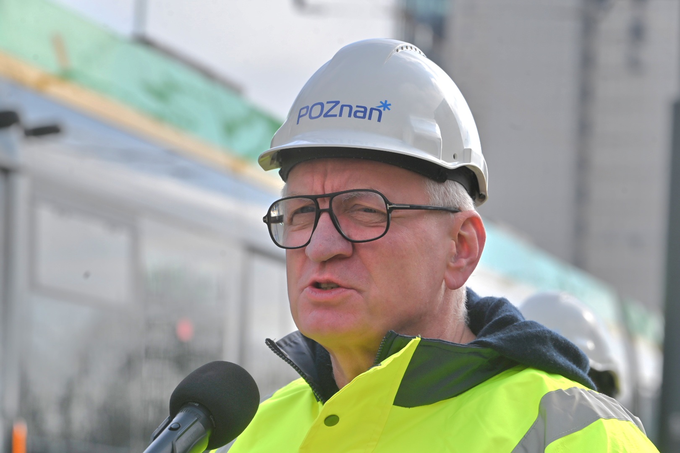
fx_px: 2739
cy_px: 226
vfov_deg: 9.5
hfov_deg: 14.2
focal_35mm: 145
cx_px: 340
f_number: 8
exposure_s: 1/400
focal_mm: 145
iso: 100
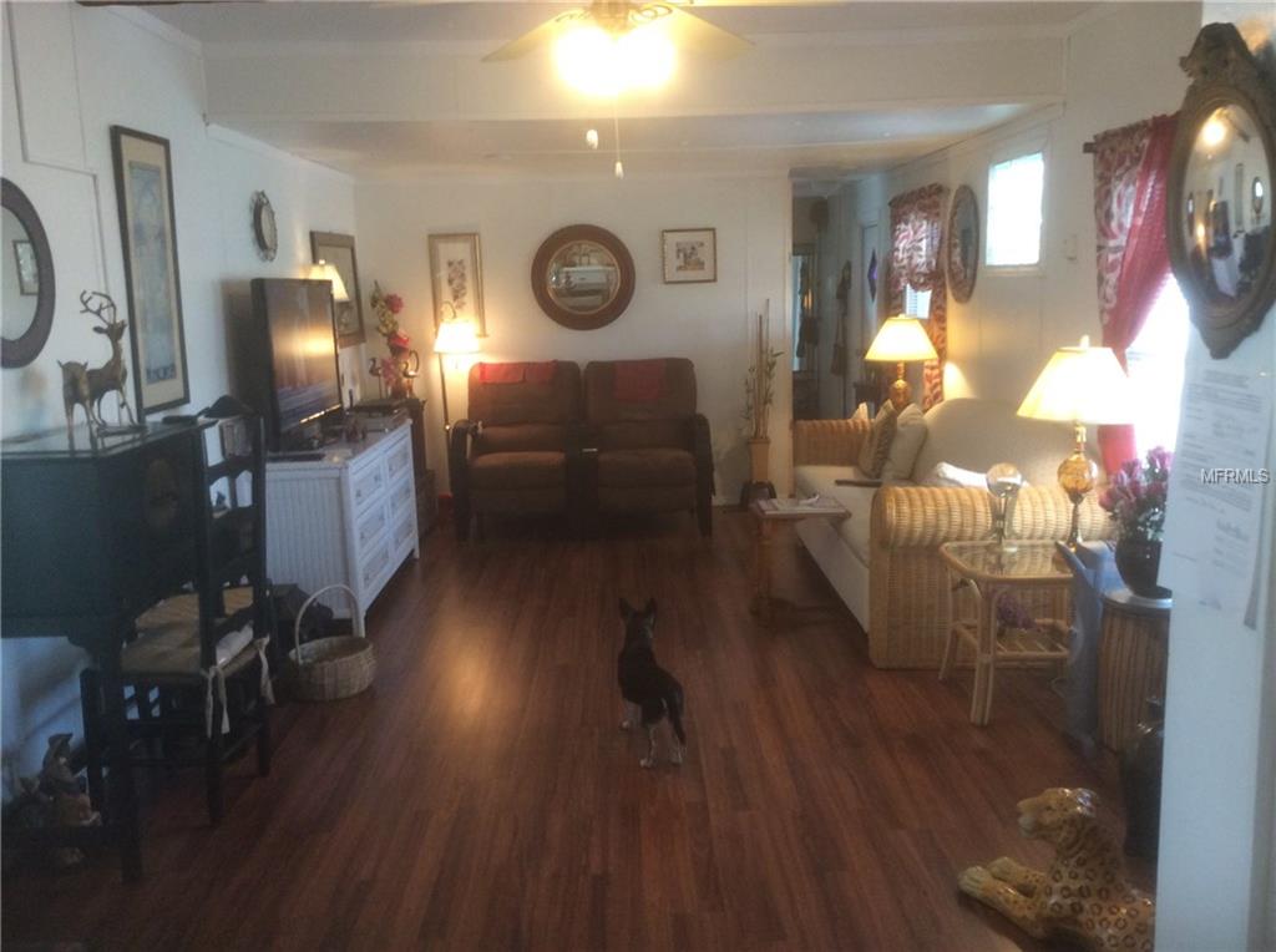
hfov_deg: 56.9
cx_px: 638
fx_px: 1177
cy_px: 476
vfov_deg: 44.0
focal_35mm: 32
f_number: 2.4
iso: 100
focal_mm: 3.3
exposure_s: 1/24
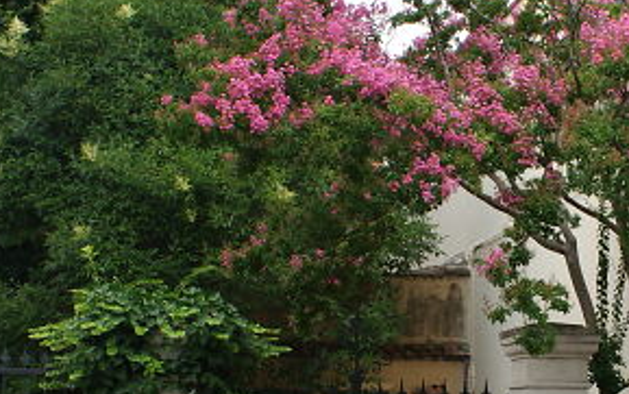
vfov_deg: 14.7
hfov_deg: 22.9
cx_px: 507
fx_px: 1527
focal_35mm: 89
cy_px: 287
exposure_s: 1/60
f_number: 6.3
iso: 100
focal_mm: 24
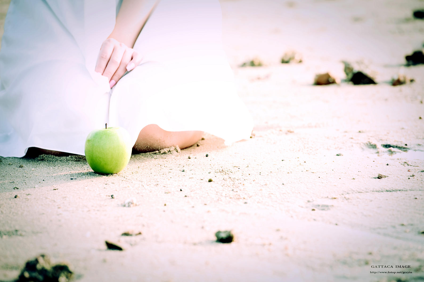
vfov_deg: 6.9
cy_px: 141
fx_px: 2354
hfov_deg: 10.3
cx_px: 212
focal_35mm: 200
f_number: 5.6
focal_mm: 200
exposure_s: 1/200
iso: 200
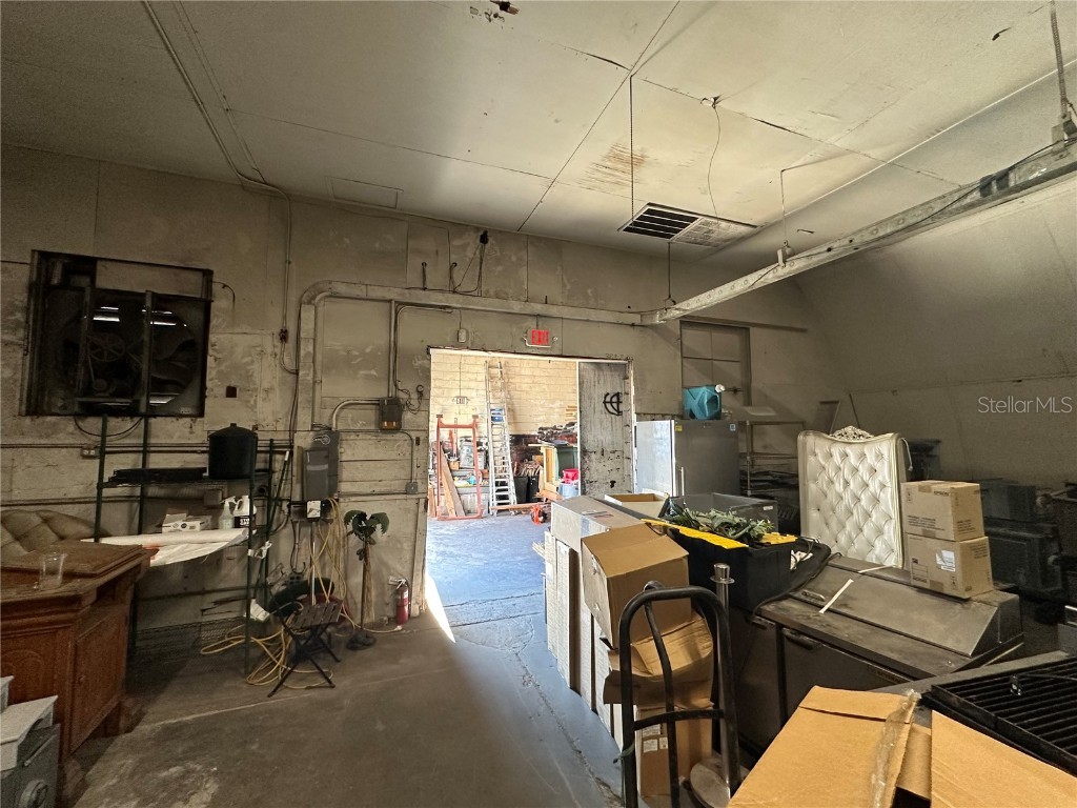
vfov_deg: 85.7
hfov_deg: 102.1
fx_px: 436
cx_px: 538
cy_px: 404
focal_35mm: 14
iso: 320
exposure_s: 1/120
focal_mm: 2.22
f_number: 2.2
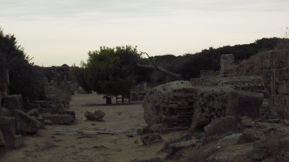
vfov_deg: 9.8
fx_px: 950
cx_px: 145
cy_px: 55
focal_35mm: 124
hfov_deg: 17.3
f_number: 5.2
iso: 100
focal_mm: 18.6
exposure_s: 1/200
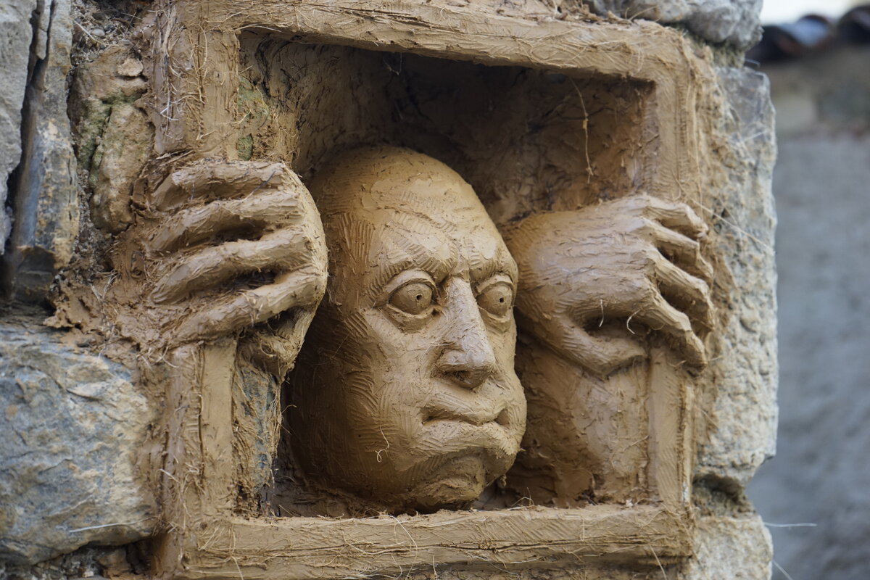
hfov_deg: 28.8
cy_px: 290
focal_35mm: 70
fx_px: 1692
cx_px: 435
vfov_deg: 19.5
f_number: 5.6
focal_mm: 70
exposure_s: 1/160
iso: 1000
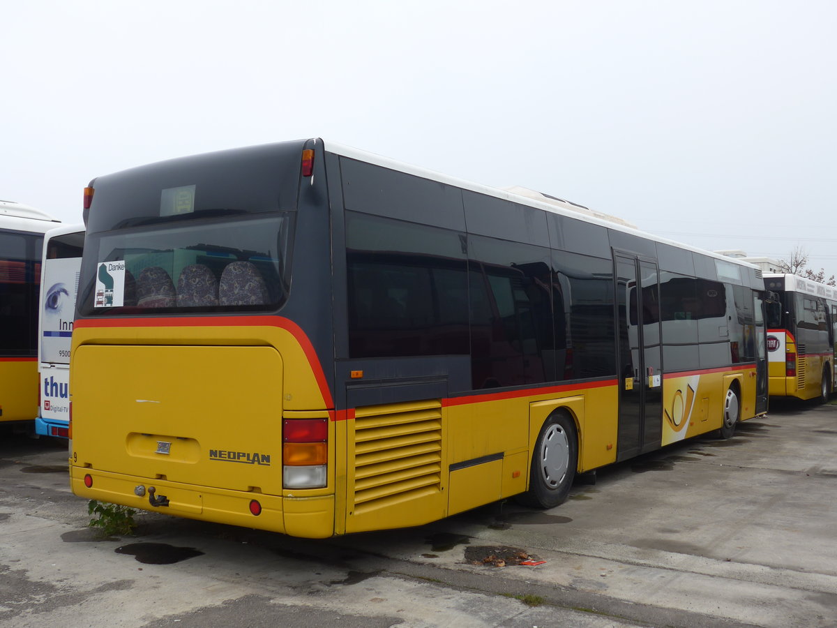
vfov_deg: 39.7
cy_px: 314
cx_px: 418
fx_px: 870
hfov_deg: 51.4
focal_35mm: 36
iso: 80
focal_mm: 7.5
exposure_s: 1/320
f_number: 2.8
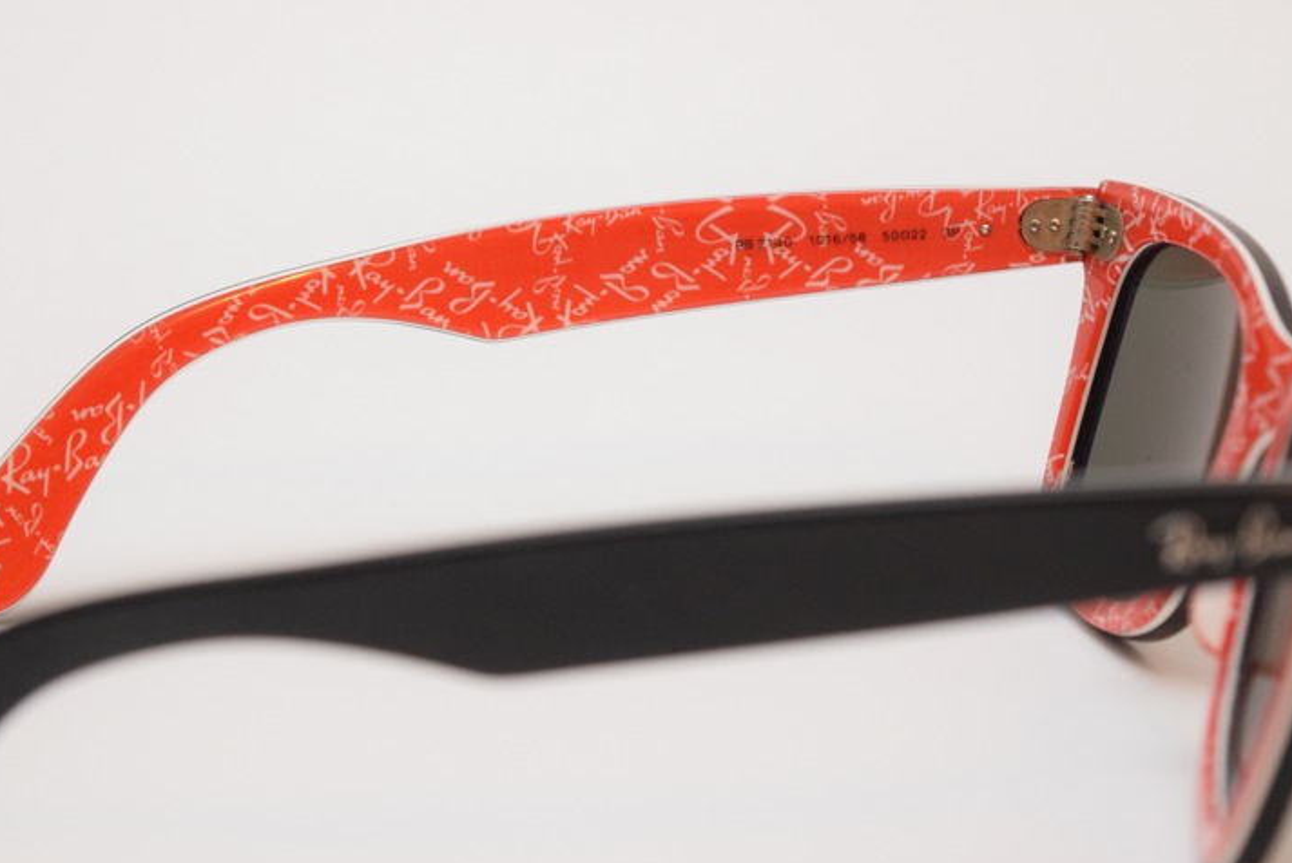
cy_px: 286
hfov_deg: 17.7
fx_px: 4154
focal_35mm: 116
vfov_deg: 11.8
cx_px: 535
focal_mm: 55
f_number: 5.6
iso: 2500
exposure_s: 1/60
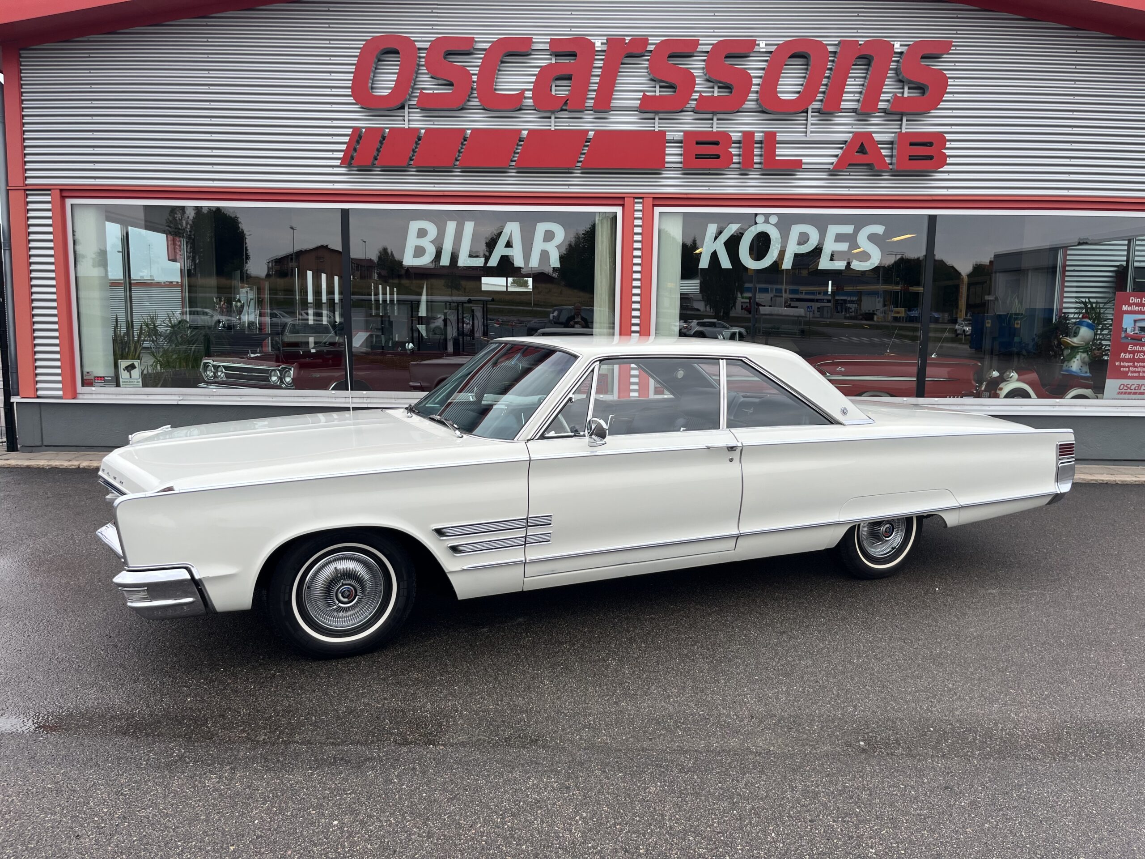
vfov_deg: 53.1
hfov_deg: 67.3
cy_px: 430
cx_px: 572
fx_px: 860
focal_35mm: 26
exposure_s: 1/935
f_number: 1.6
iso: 50
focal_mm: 5.1
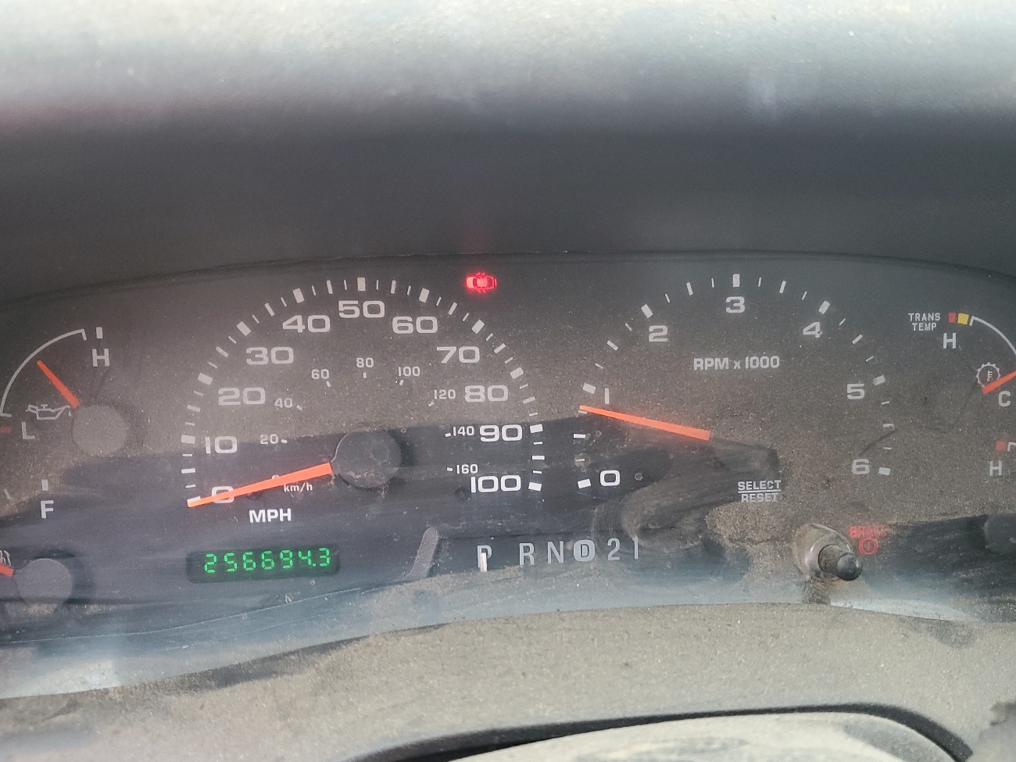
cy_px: 460
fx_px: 939
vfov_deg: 43.9
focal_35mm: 32
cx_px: 569
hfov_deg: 56.7
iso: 89
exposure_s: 1/120
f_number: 1.5
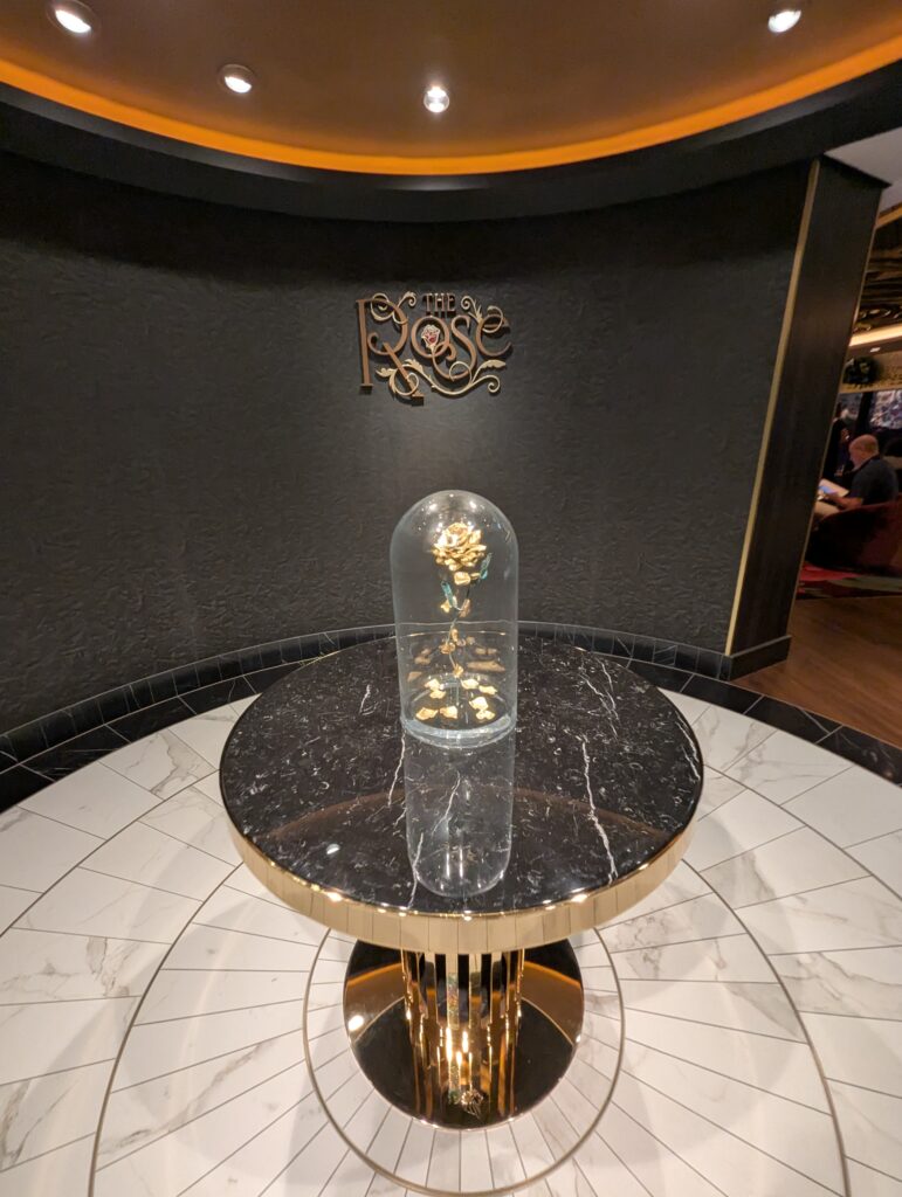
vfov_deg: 106.1
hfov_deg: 90.1
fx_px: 451
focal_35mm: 13
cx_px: 451
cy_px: 598
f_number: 2.2
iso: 255
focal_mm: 1.95
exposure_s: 1/28.6
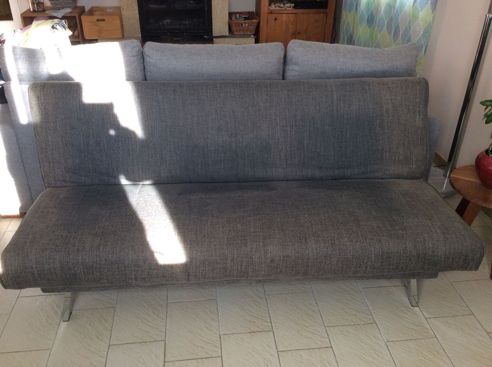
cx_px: 246
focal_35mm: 32
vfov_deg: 44.1
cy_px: 184
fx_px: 454
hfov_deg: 56.9
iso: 40
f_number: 2.4
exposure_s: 1/33
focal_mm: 3.3
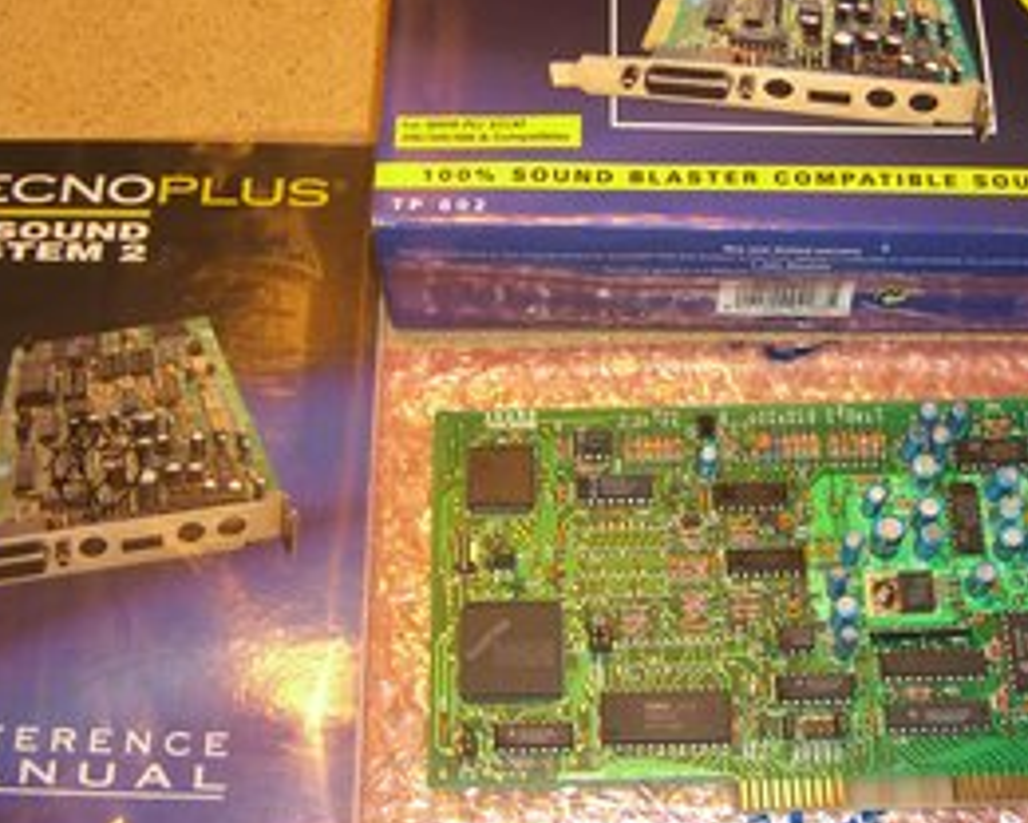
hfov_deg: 33.0
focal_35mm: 57
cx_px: 550
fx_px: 1734
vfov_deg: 26.6
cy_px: 324
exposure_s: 1/60
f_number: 2.8
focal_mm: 7.9
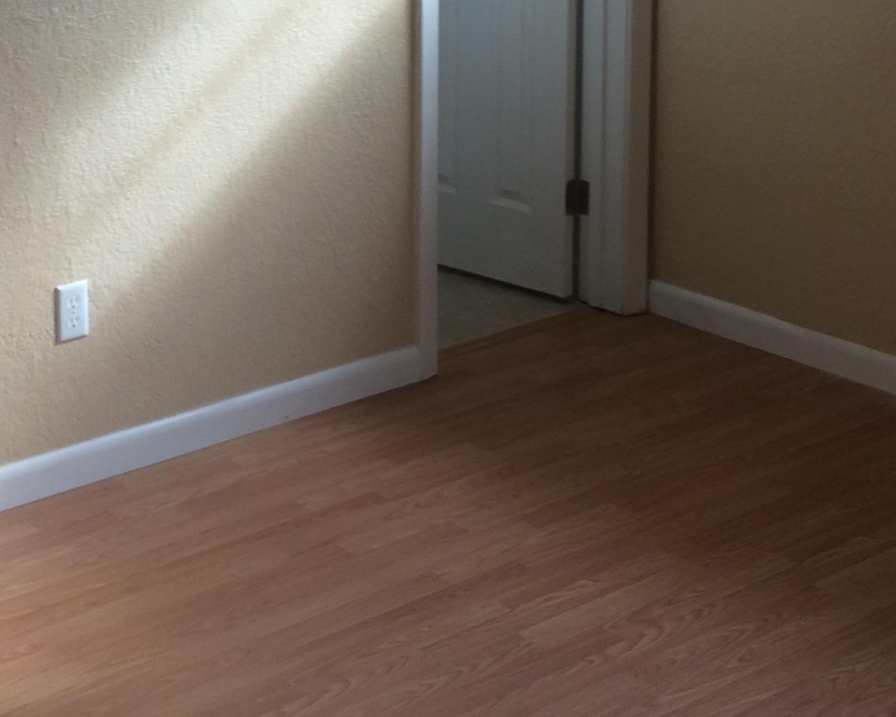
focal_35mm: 72
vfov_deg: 20.6
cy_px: -7
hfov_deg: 26.1
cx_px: 239
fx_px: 1910
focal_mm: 4.15
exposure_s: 1/120
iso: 40
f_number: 2.2
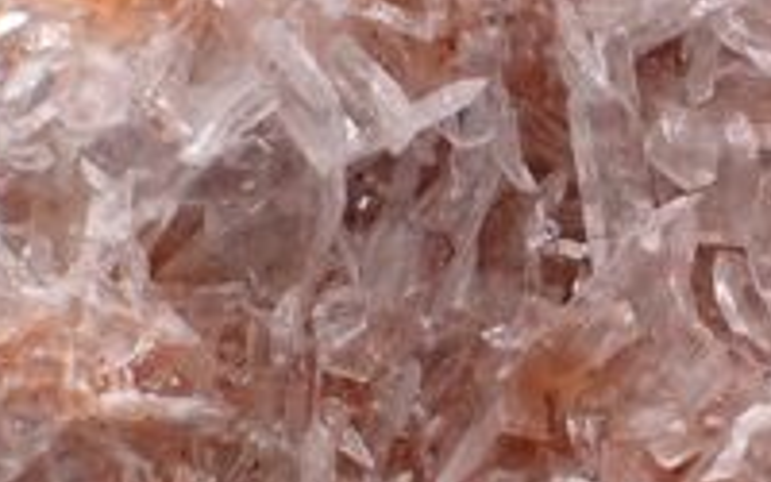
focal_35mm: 255
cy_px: 281
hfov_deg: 8.2
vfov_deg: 5.1
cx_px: 686
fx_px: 5358
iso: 500
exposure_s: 1/400
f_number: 6.3
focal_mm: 18
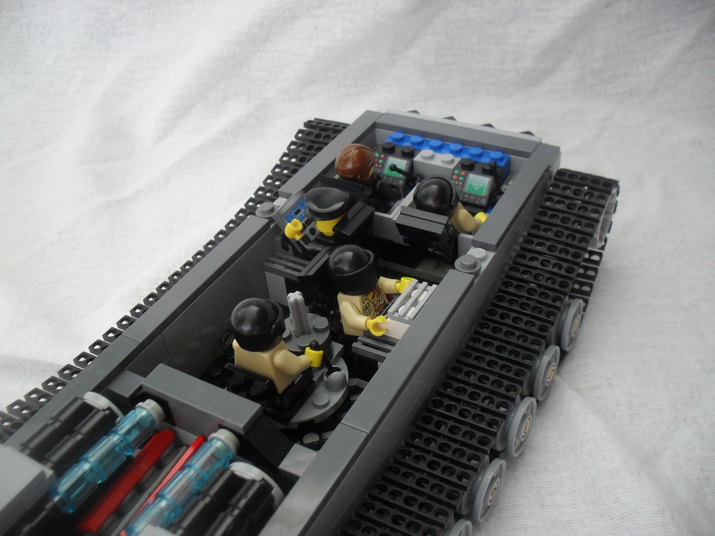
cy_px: 268
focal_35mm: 35
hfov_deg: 52.6
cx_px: 358
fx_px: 723
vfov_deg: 40.7
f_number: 3.2
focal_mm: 6.3
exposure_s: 1
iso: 200
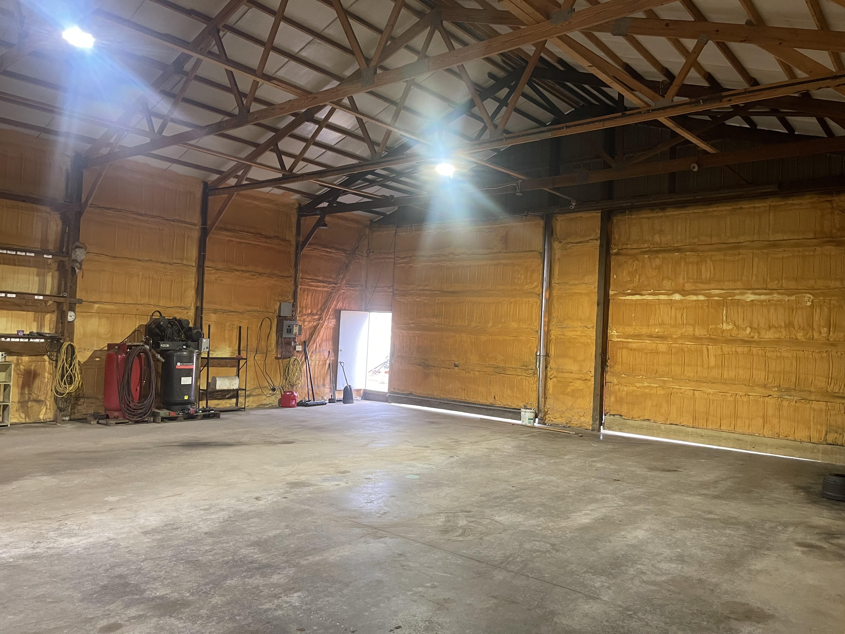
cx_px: 422
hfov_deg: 69.4
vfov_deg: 54.9
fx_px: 610
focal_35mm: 25
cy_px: 317
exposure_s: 1/60
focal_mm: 5.1
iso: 320
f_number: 1.6
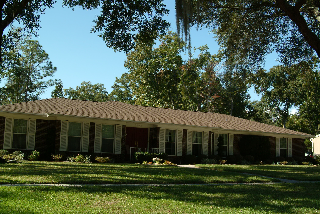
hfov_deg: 46.4
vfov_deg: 31.9
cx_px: 160
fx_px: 373
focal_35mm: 42
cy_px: 107
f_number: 9.5
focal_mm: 28
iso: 400
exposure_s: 1/350
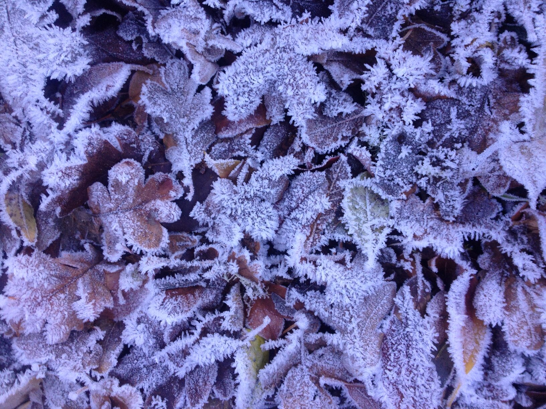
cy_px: 204
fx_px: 552
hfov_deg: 52.6
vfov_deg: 40.7
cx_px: 273
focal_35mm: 35
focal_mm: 4.28
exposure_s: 1/120
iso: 80
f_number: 2.4
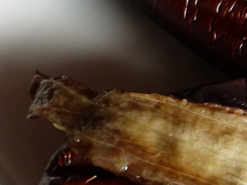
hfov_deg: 18.3
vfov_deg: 14.7
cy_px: 40
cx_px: 322
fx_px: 714
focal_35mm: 100
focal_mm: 4.5
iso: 200
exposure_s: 1/60
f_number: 2.8
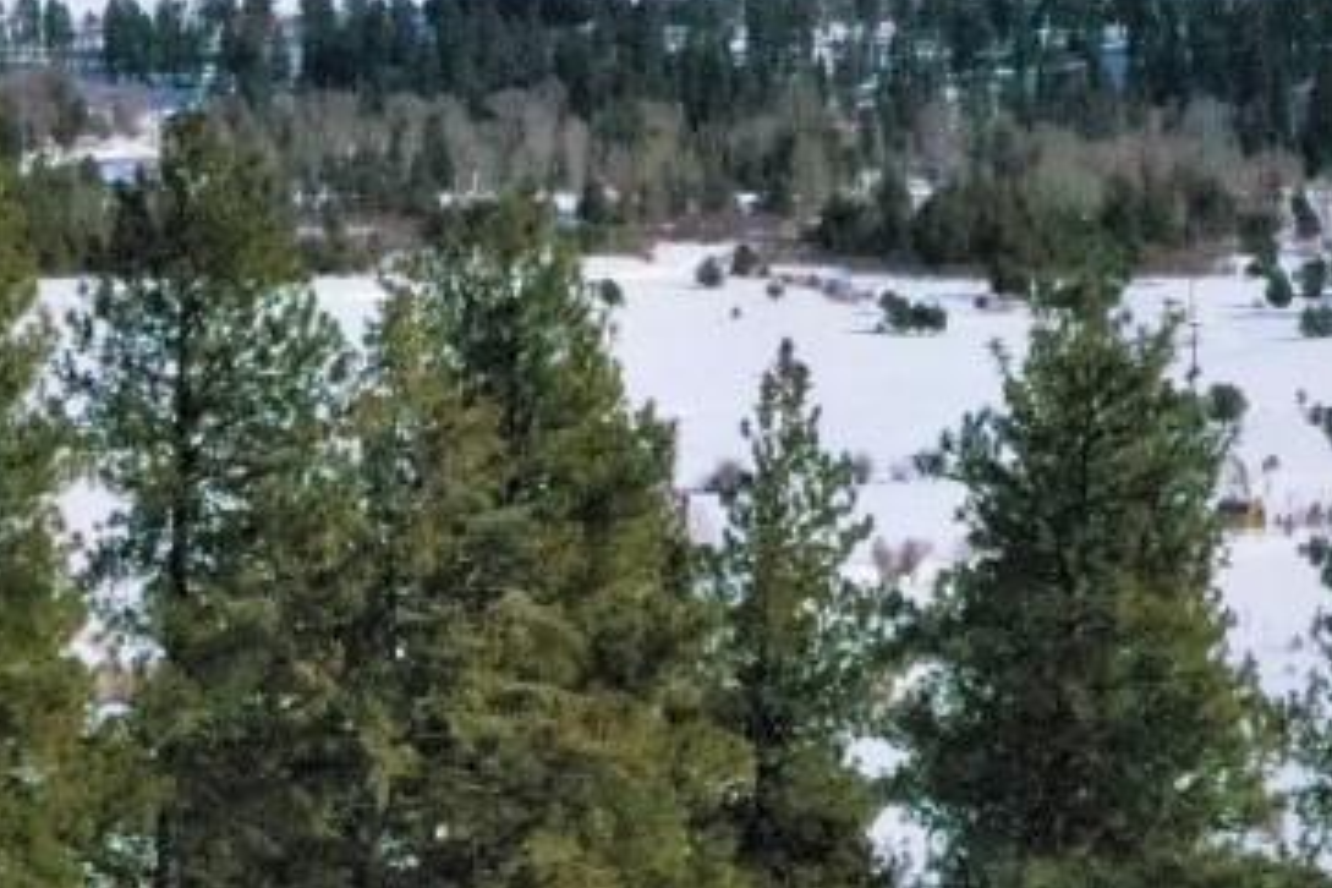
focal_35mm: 89
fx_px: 3293
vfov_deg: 15.3
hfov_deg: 22.8
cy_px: 250
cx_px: 561
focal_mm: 10.26
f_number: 7.1
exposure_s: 1/320
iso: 1600
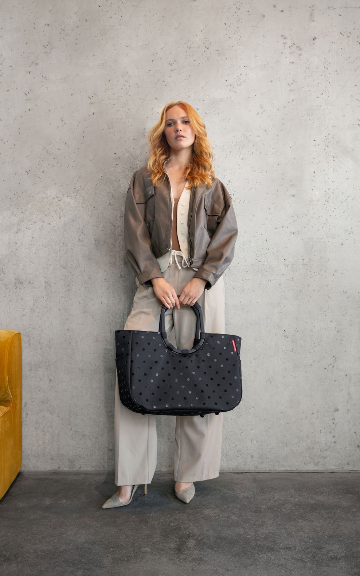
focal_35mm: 33
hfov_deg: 38.3
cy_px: 291
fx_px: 518
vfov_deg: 58.1
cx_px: 170
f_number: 4.5
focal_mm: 32
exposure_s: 1/160
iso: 1000
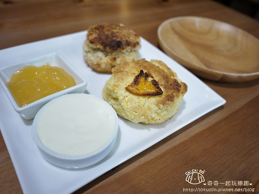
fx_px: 209
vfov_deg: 49.7
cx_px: 130
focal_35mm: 28
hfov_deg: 63.4
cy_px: 97
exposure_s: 1/60
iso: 320
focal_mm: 14
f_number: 2.5
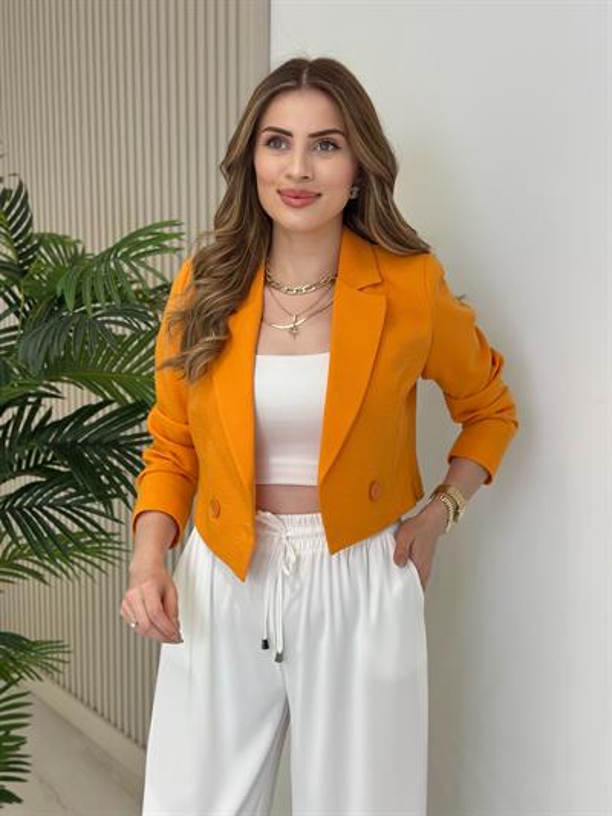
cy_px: 408
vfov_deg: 39.6
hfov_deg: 30.3
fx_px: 1131
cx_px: 306
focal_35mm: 48
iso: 80
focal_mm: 6.86
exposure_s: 1/280
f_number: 1.78
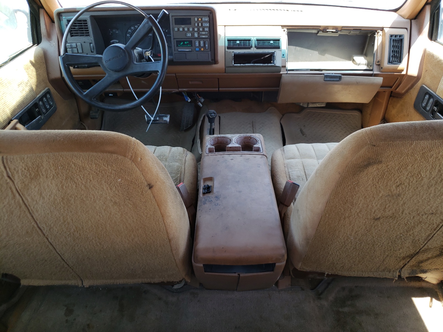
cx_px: 222
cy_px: 166
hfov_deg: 67.3
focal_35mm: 26
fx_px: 333
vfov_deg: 53.1
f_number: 1.5
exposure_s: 1/141
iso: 50
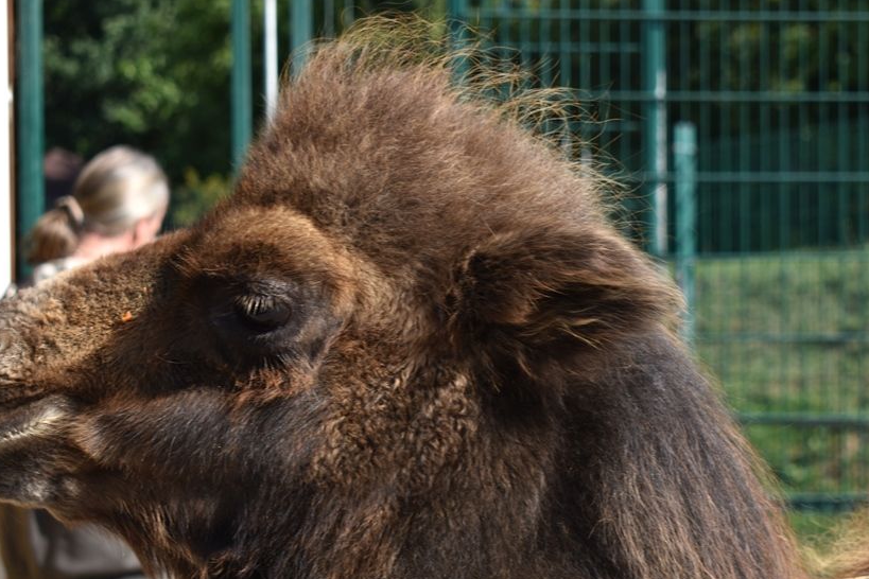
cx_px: 429
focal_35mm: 90
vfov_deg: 15.2
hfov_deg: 22.6
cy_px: 353
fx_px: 2172
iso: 100
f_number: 5.3
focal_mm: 48
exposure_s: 1/320
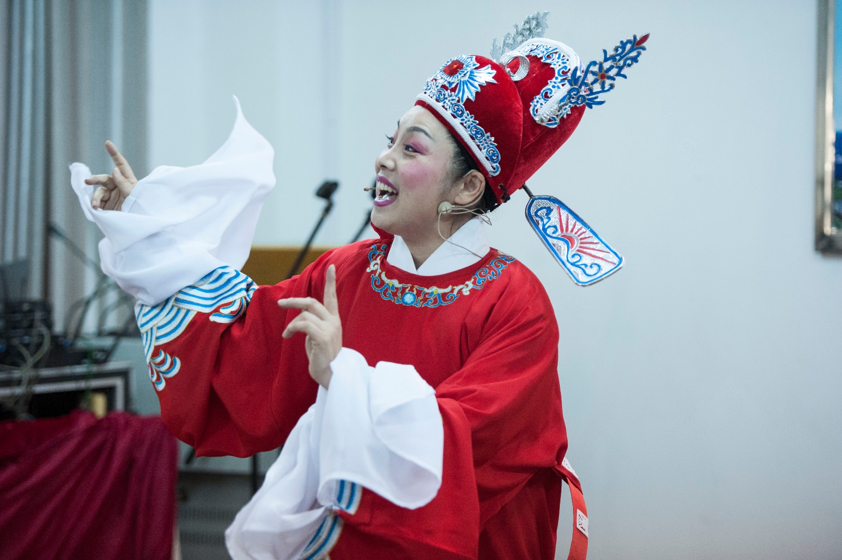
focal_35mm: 102
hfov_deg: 20.0
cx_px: 421
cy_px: 280
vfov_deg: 13.4
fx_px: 2384
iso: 3200
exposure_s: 1/400
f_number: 2.8
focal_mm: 102
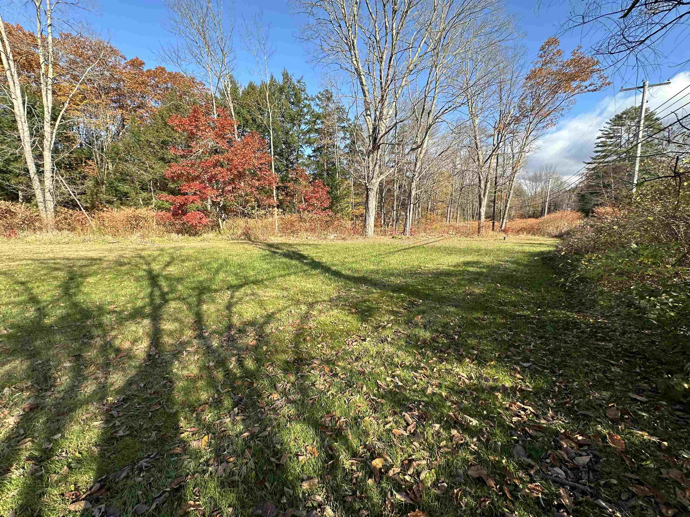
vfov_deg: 85.7
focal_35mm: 14
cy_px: 258
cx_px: 345
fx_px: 279
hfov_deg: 102.1
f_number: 2.2
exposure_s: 1/629
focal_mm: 2.22
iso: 40
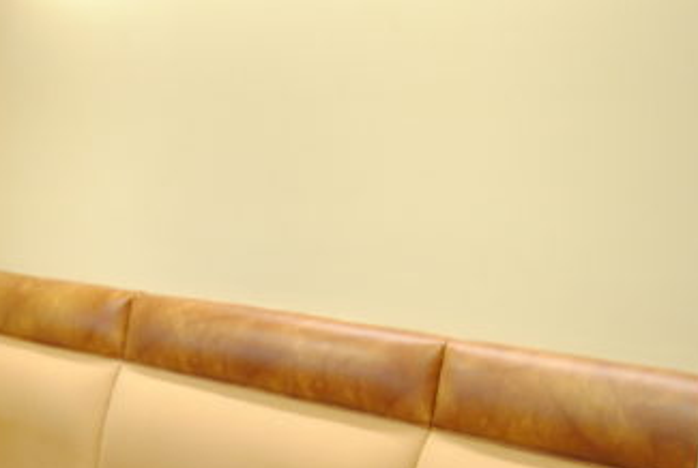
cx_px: 21
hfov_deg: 27.7
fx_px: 1340
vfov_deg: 19.0
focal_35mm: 69
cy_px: 526
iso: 900
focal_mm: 18
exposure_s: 1/30
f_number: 3.5
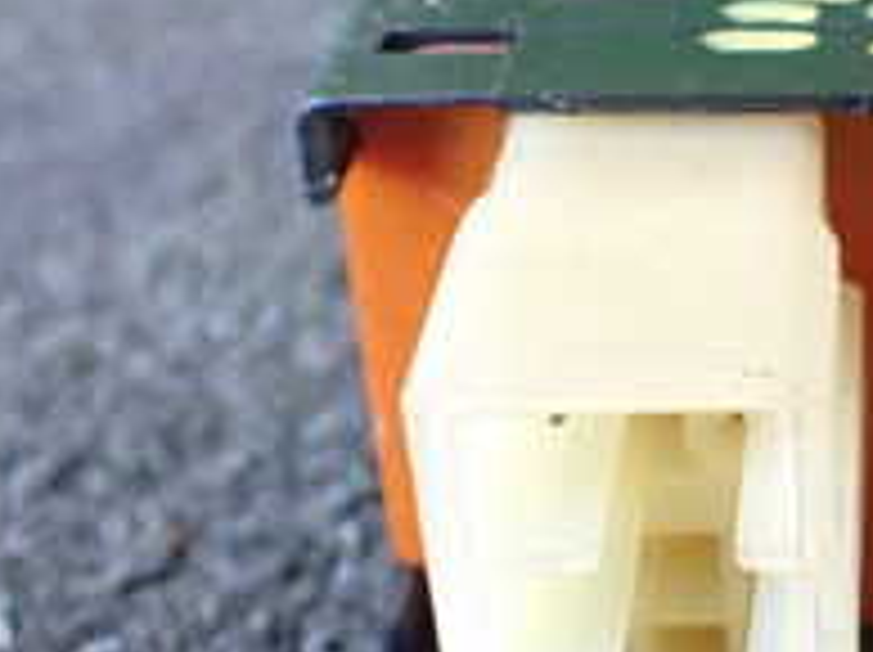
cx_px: 940
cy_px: 274
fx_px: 2343
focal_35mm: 93
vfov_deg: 15.9
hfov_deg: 20.2
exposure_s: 1/40
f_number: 2.3
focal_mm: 5.4
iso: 800
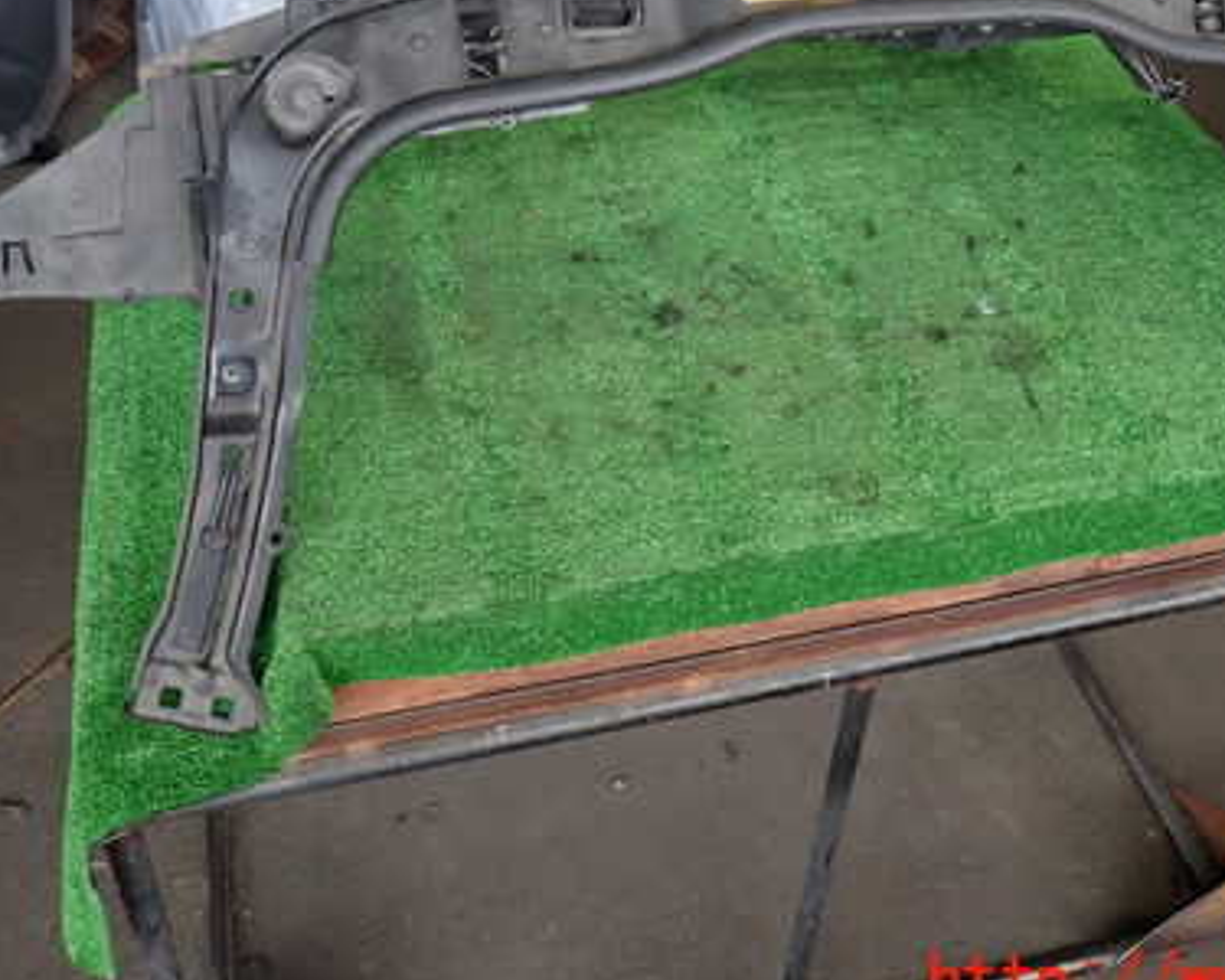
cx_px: 686
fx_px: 1414
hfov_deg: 46.7
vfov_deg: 37.6
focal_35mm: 39
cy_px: 291
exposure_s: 1/60
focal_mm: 4.5
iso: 100
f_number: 2
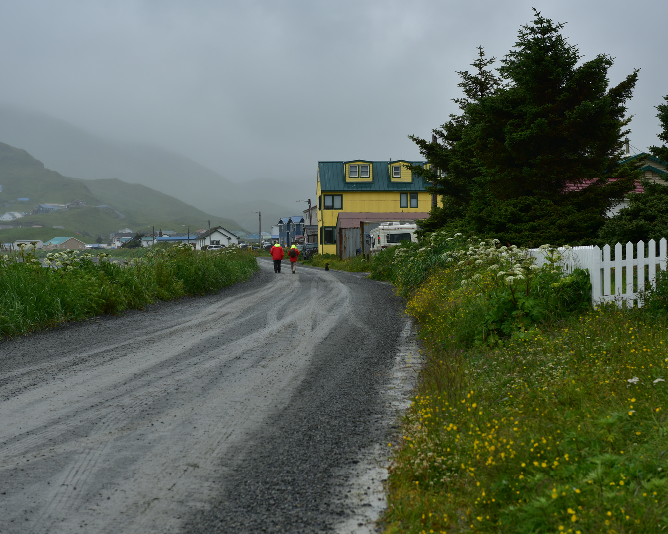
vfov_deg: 19.4
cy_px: 267
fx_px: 1562
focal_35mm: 79
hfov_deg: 24.1
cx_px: 351
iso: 80
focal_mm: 70
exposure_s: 1/160
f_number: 5.6
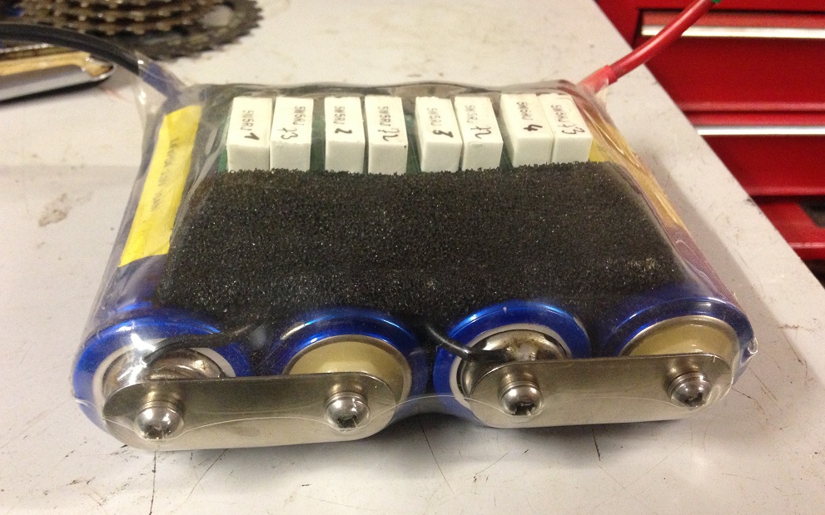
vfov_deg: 35.3
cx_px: 418
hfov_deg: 54.0
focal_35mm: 36
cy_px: 275
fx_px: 809
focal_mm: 4.13
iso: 400
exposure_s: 1/20
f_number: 2.4
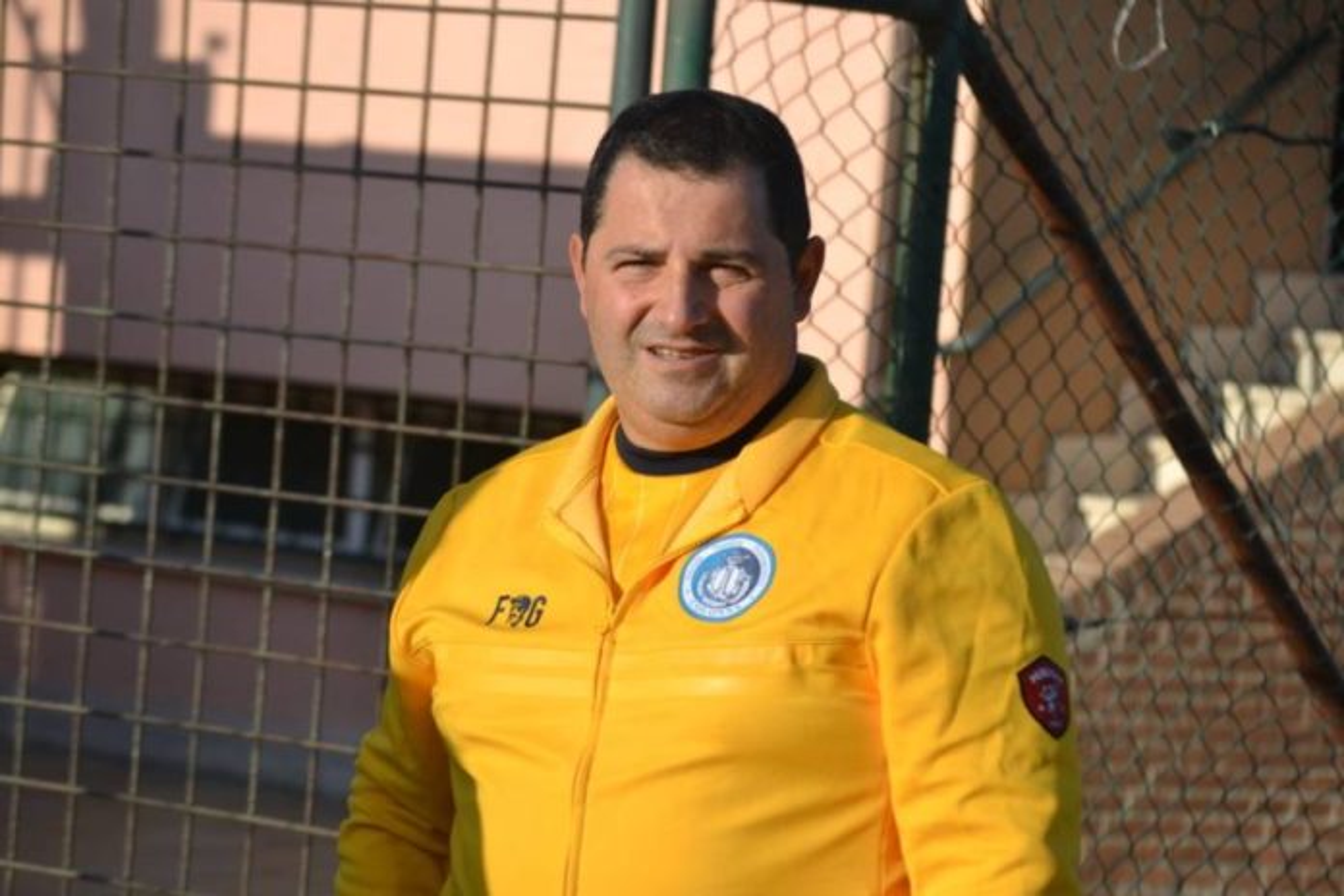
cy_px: 448
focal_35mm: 135
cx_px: 672
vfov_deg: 10.2
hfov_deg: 15.2
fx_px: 5040
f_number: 6.3
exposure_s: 1/1600
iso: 400
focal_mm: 90
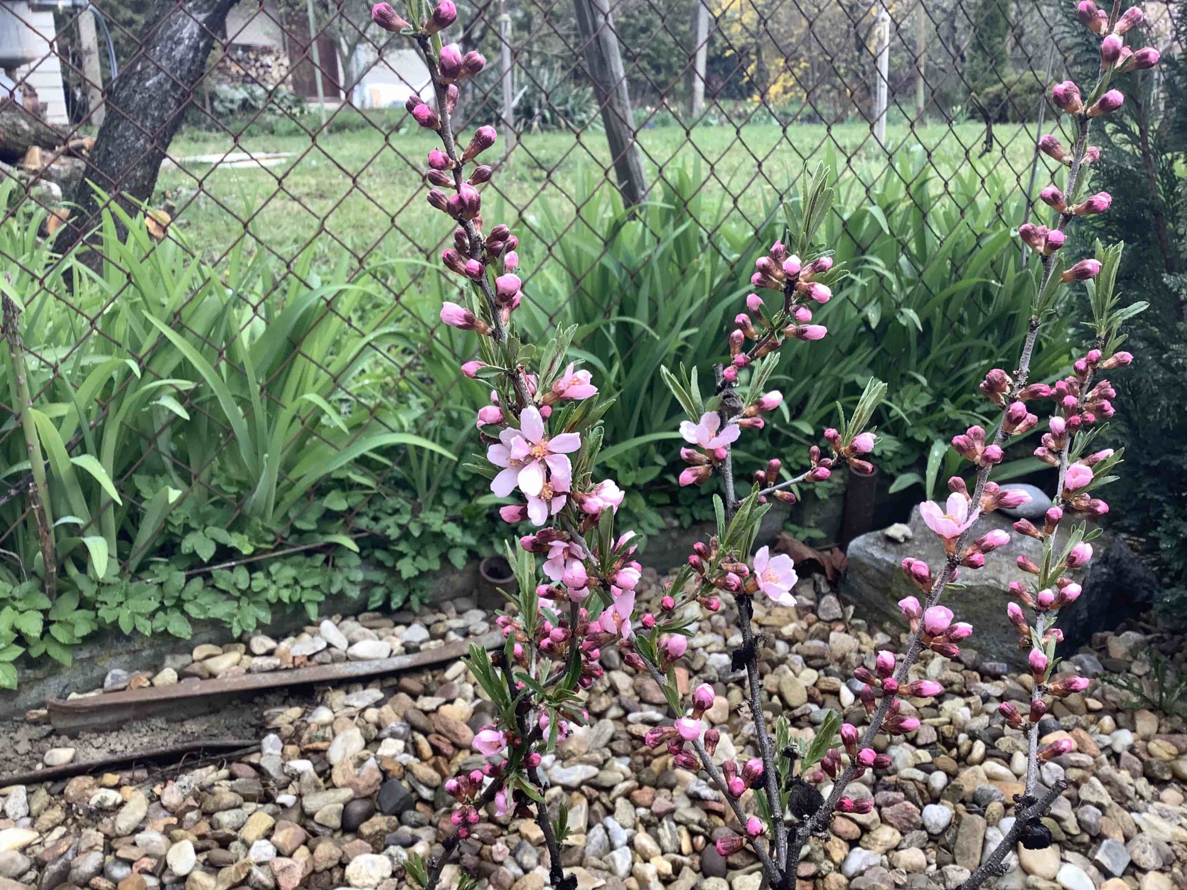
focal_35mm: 31
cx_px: 594
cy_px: 445
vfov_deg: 45.4
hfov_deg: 58.4
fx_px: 1063
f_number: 2.4
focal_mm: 3.3
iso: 25
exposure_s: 1/120
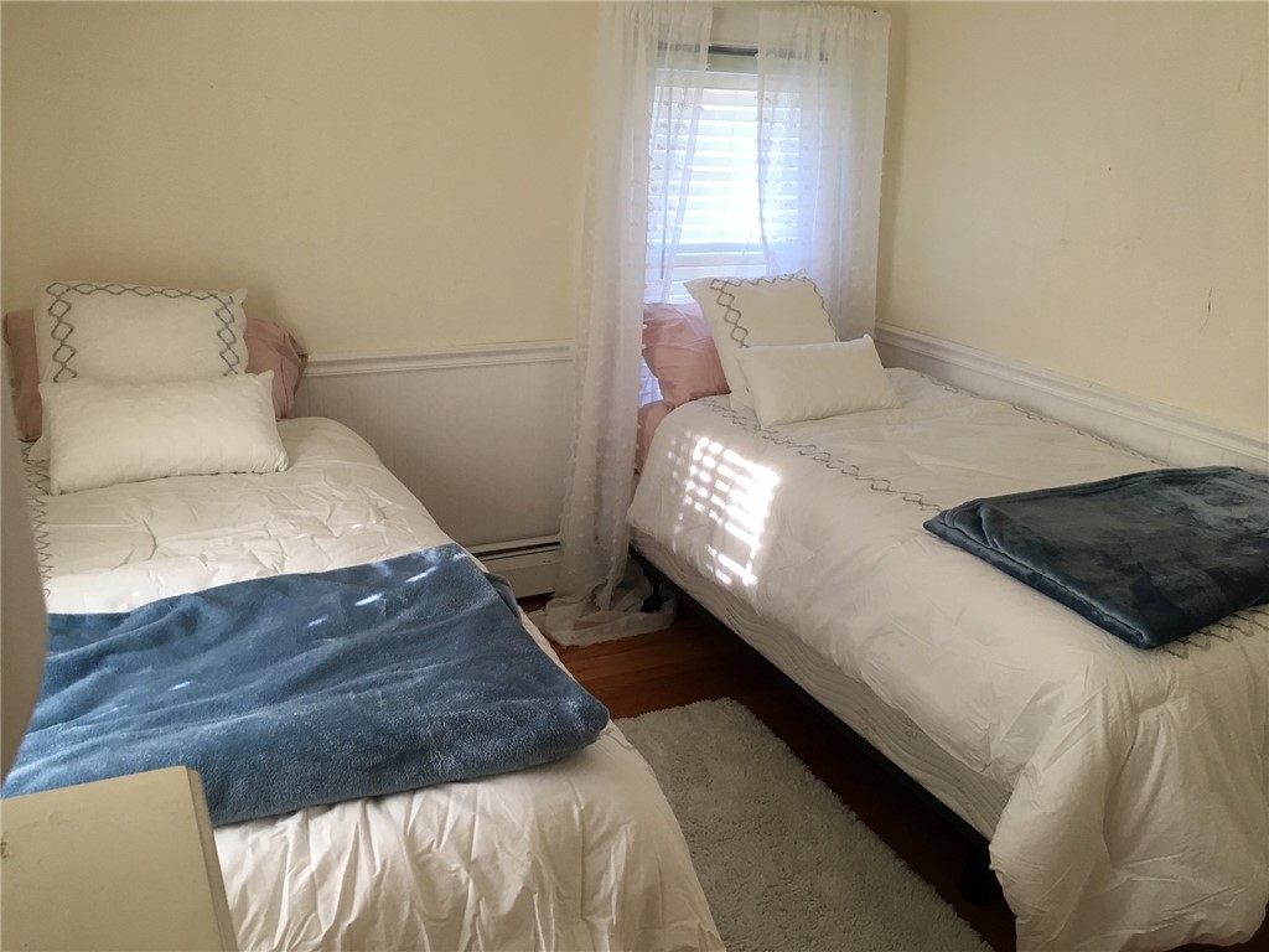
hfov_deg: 61.7
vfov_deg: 48.2
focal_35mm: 29
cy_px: 476
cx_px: 634
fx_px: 1063
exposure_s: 1/30
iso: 40
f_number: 2.2
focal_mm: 4.15
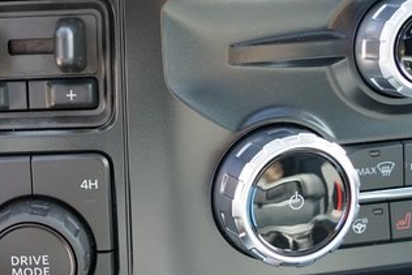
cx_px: 77
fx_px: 859
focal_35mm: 75
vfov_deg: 18.1
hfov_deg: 26.4
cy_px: 190
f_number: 4
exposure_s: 1/60
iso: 500
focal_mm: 37
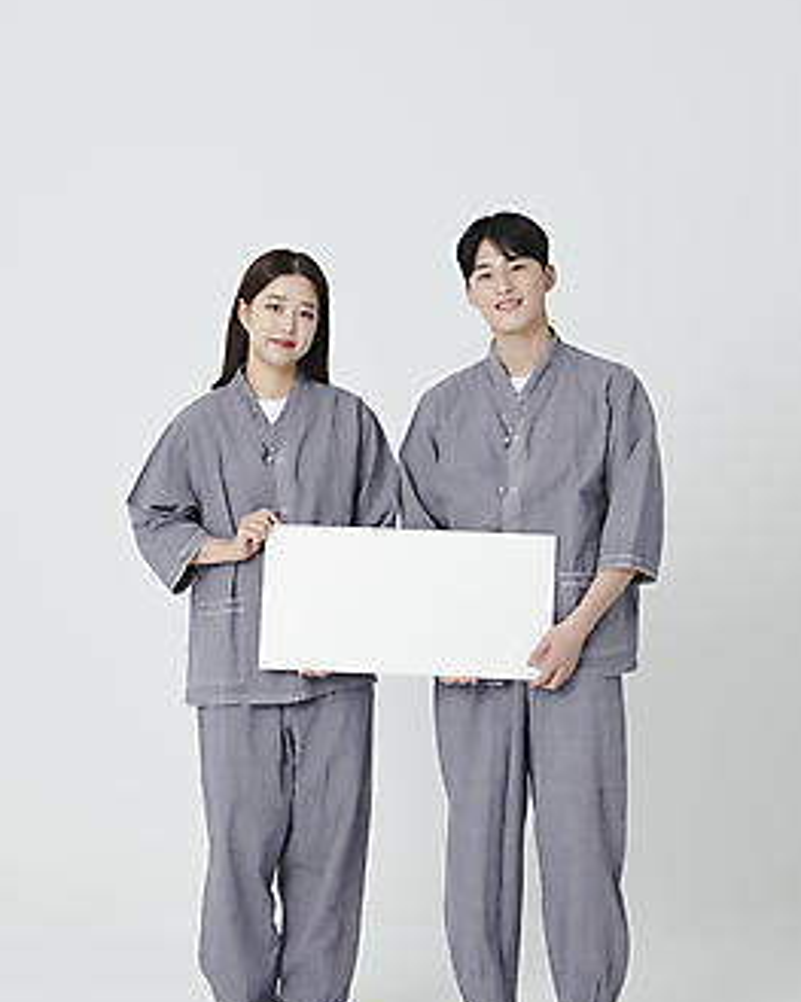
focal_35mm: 80
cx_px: 400
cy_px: 585
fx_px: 2372
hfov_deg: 19.2
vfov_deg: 23.8
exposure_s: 1/125
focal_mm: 70
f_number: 11
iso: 80
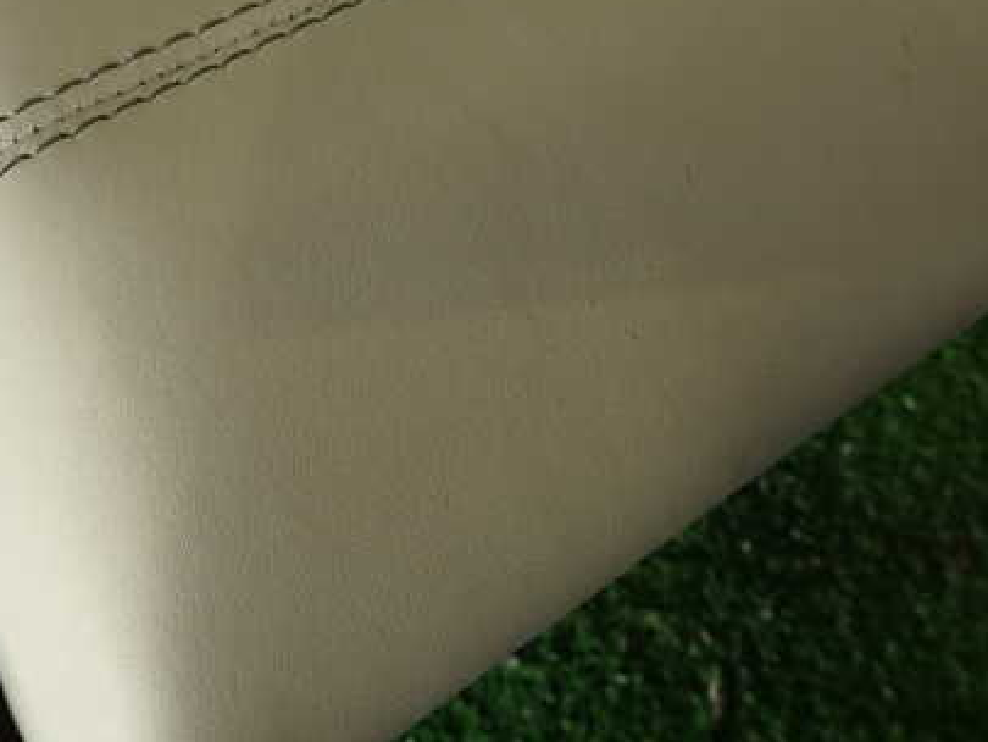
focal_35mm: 37
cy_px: 283
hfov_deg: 50.1
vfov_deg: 38.5
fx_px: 1056
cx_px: 478
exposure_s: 1/80
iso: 100
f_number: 2.8
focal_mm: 4.5
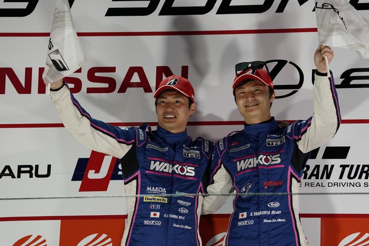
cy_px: 124
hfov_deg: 5.4
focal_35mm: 379
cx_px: 185
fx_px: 3884
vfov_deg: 3.6
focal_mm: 371
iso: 3200
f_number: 6.3
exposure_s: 1/320
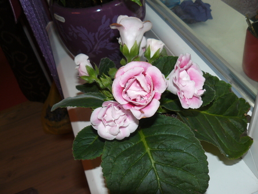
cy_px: 97
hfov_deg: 51.3
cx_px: 129
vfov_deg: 39.7
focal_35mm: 36
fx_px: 268
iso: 100
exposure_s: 1/30
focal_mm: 6
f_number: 2.8
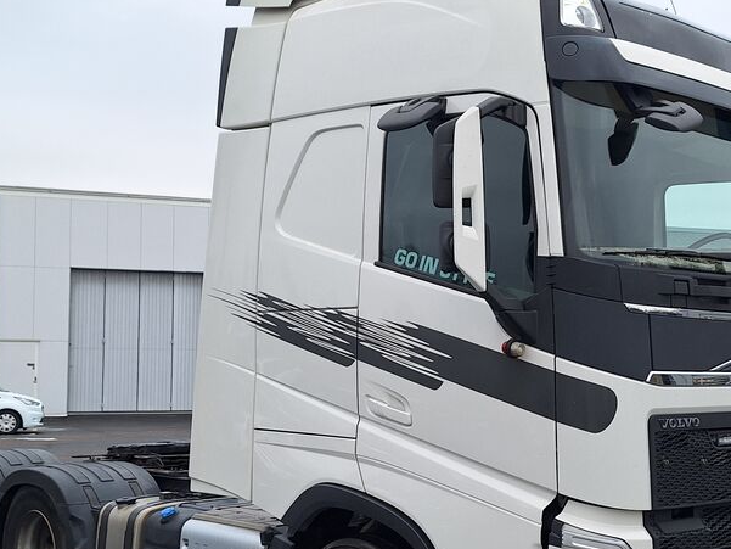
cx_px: 400
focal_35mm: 49
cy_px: 343
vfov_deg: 29.6
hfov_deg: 38.9
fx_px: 1035
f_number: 1.8
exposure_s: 1/181
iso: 40
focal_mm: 5.54
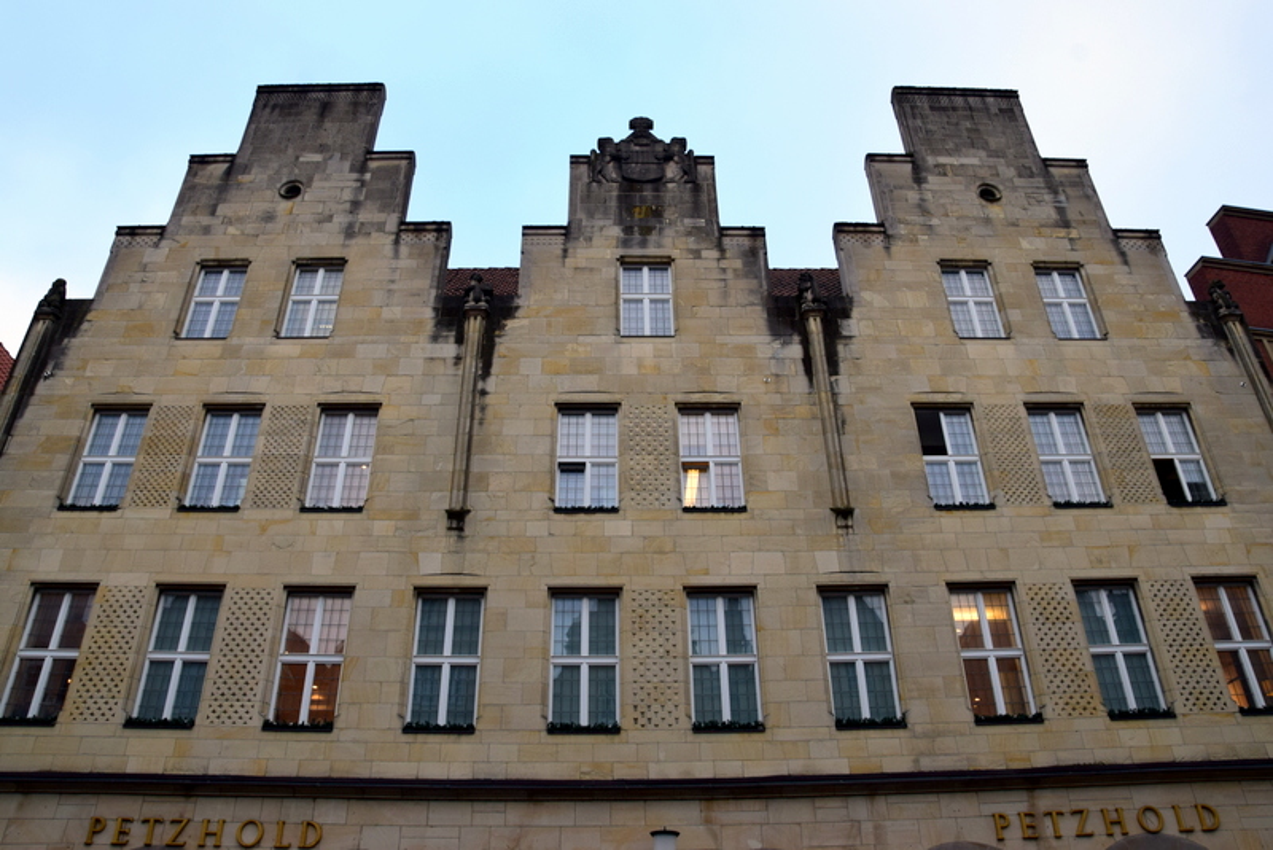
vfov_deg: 48.0
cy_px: 425
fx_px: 955
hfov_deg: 67.4
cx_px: 636
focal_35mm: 27
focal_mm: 18
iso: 400
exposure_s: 1/125
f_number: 9
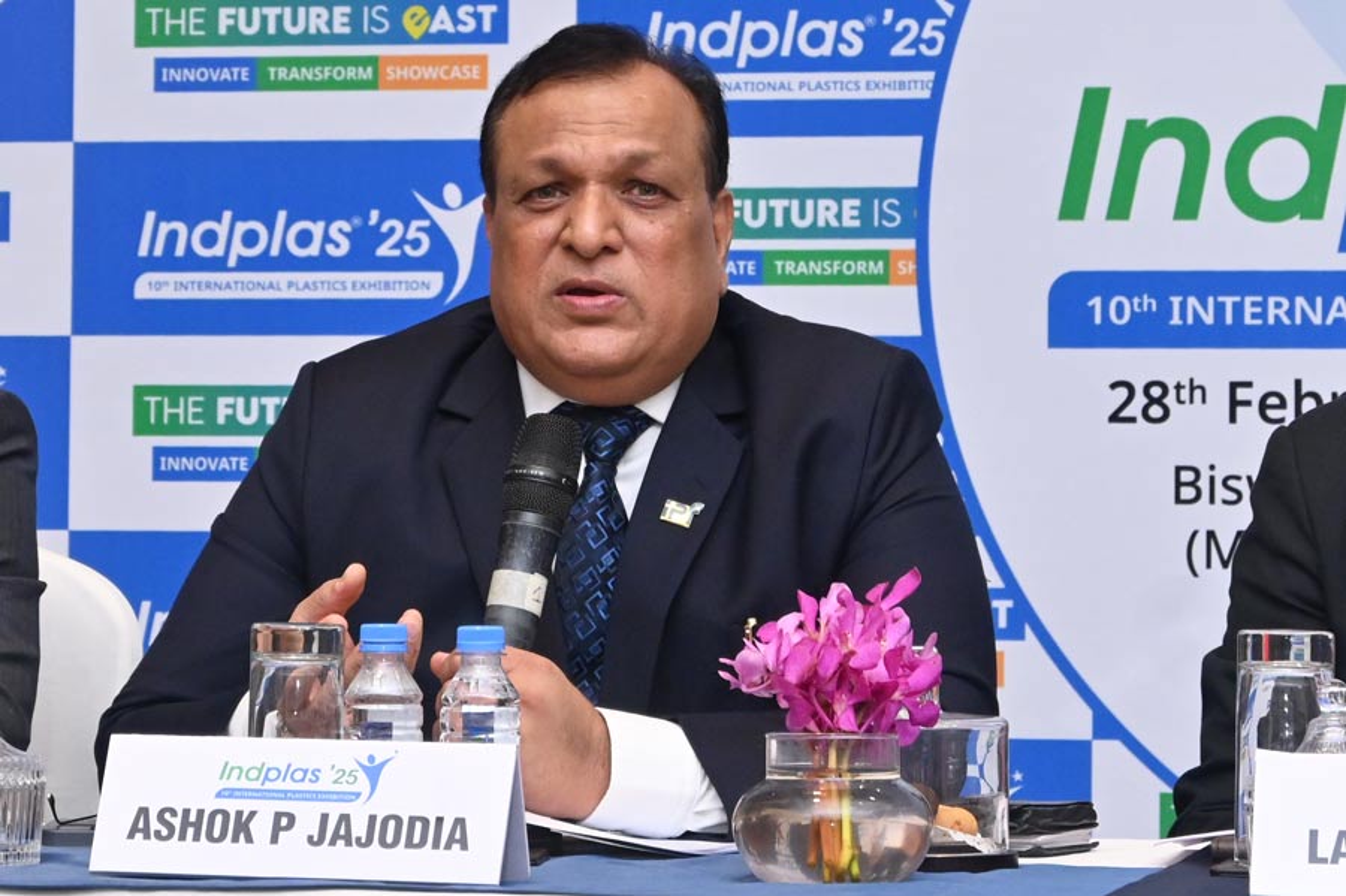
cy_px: 448
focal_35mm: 75
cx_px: 673
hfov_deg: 27.0
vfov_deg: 18.2
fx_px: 2803
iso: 1250
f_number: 6.3
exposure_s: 1/100
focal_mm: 50
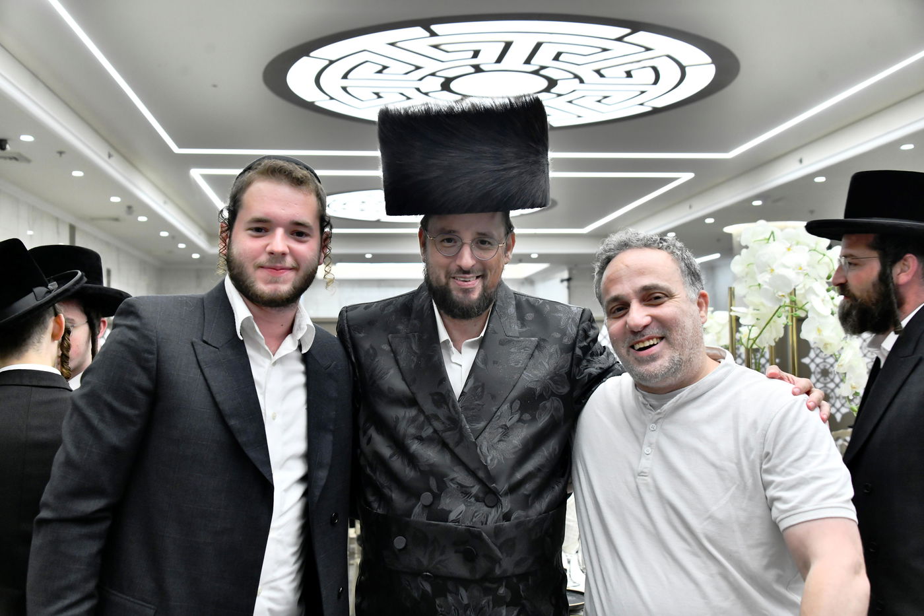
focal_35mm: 44
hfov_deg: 44.5
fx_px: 1129
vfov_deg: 30.5
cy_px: 308
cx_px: 462
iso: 1600
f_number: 5.6
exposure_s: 1/160
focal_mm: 44
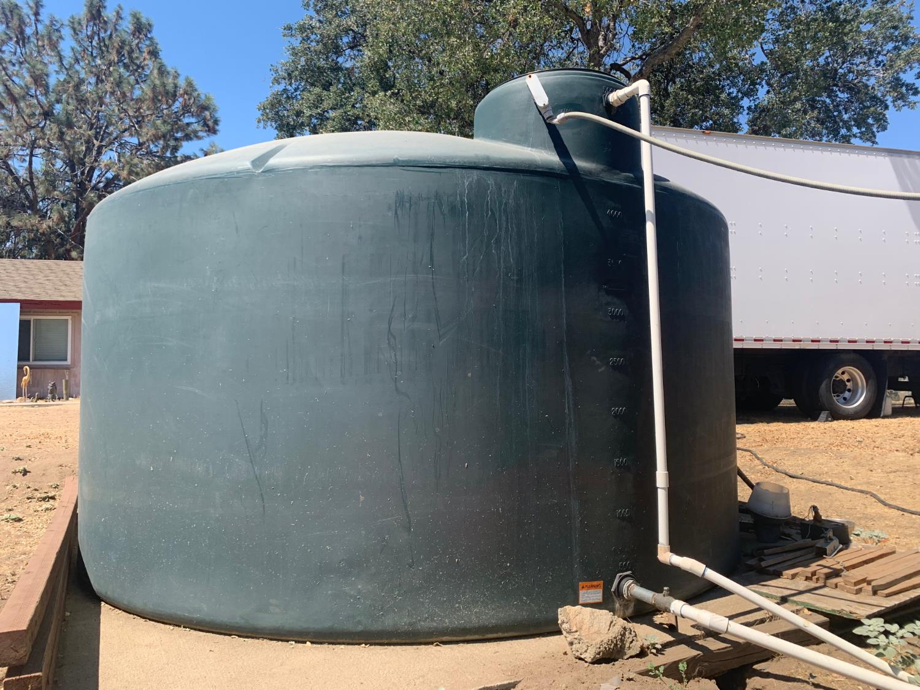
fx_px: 691
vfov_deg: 53.1
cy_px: 345
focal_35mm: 26
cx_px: 460
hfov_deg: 67.3
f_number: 1.8
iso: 25
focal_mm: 4.25
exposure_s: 1/1314
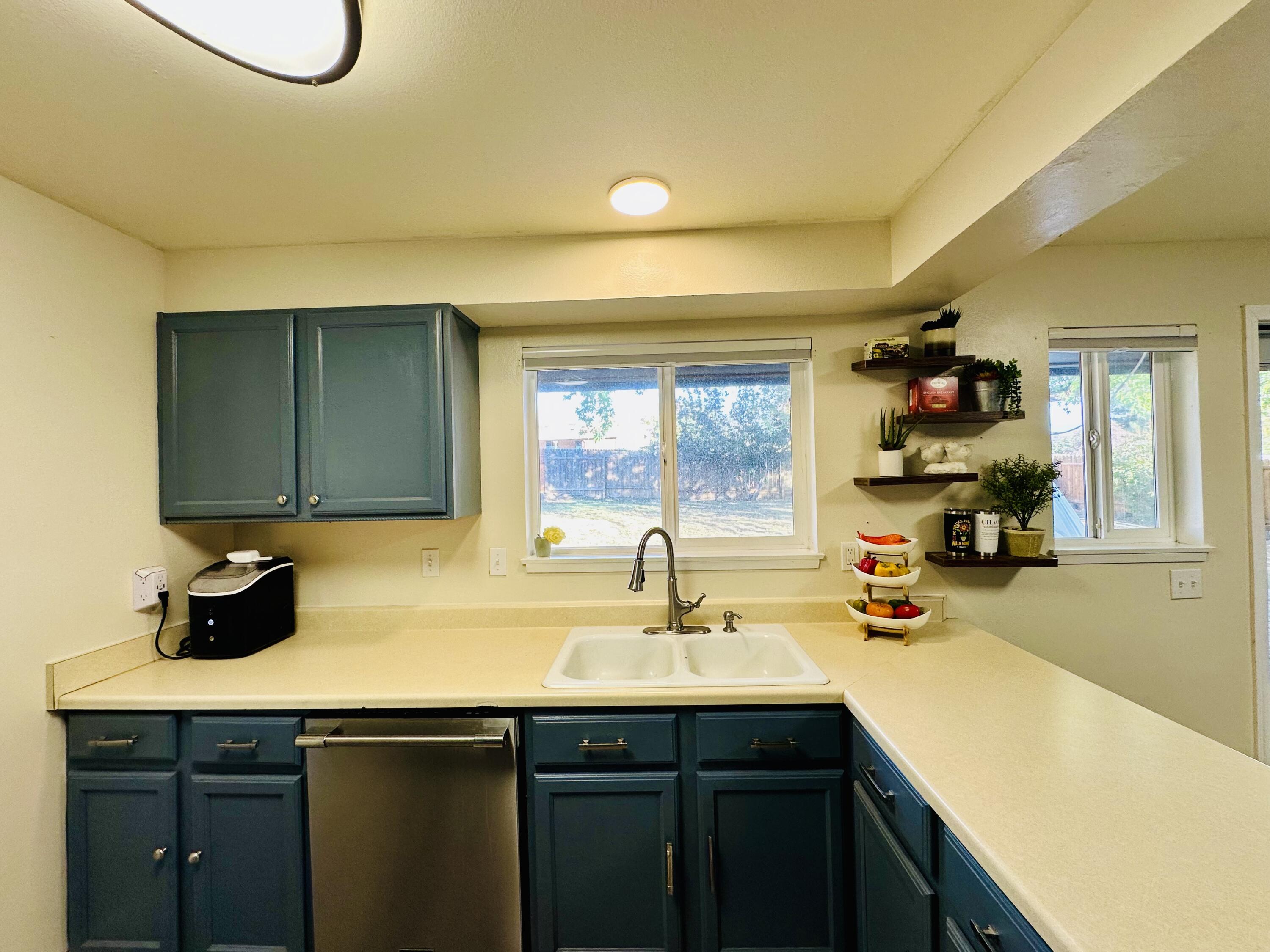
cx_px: 635
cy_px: 476
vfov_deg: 85.7
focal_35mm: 14
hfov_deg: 102.1
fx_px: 514
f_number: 2.2
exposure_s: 1/120
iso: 80
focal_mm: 2.22
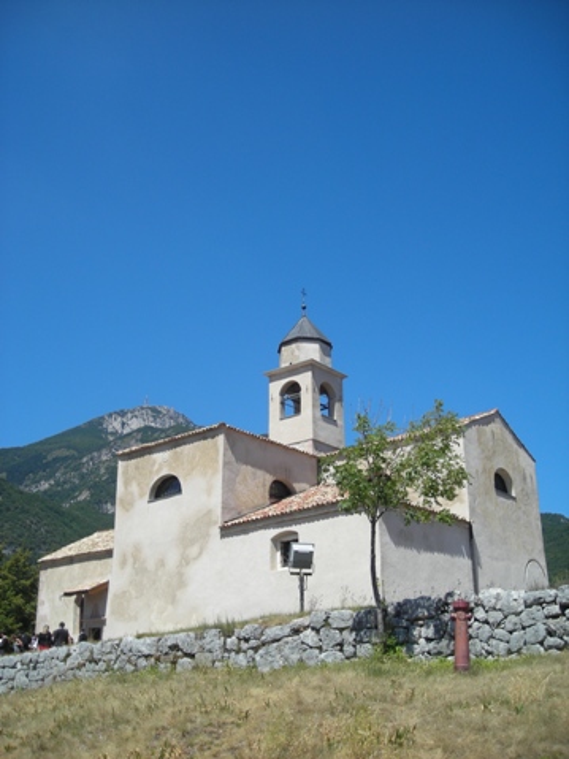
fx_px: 833
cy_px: 380
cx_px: 284
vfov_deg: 49.0
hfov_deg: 37.7
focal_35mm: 38
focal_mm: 6.3
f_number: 6.4
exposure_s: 1/175
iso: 50
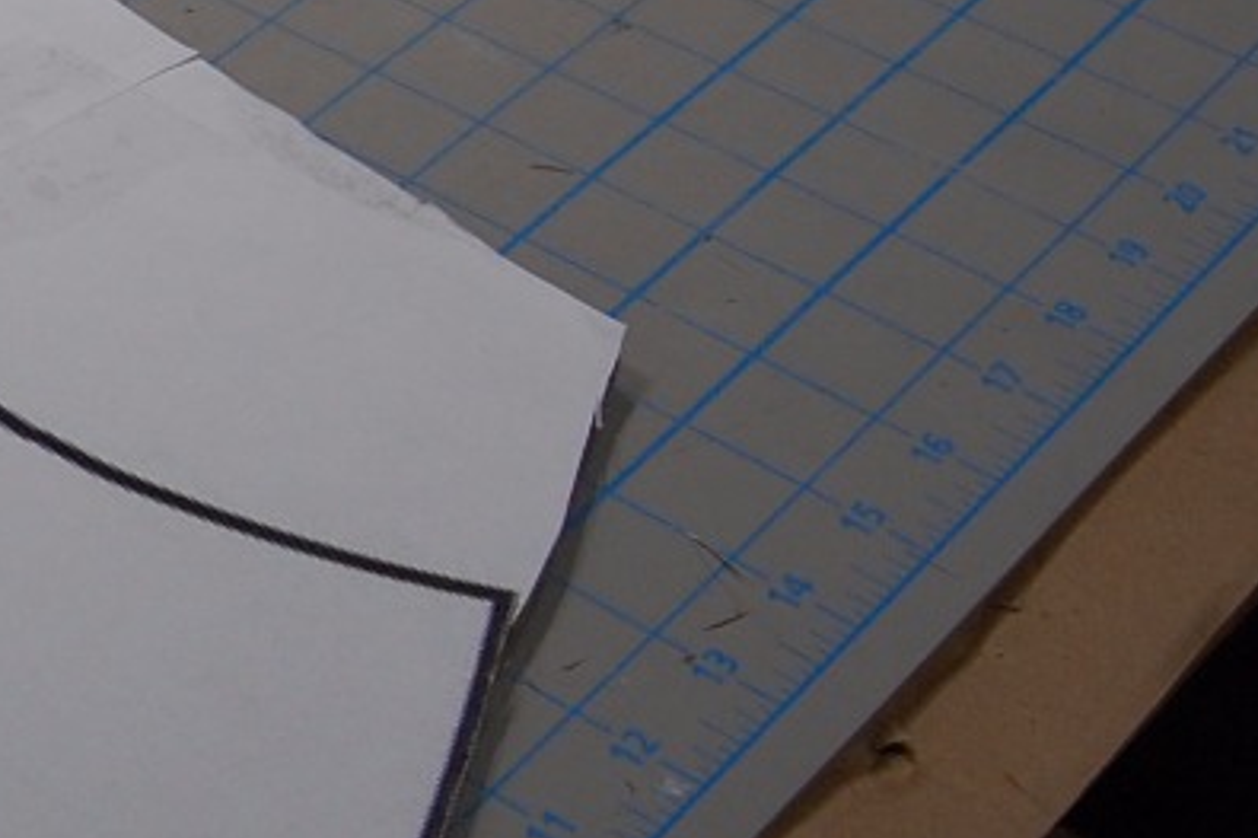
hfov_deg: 16.7
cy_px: 468
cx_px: -640
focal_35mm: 111
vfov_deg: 12.3
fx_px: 3877
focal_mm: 18
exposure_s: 1/125
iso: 320
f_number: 5.6
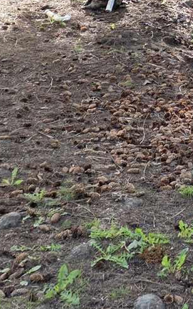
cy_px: -168
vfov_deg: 16.5
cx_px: 321
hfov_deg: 10.9
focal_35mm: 114
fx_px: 960
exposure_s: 1/180
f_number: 1.7
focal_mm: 6.3
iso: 32
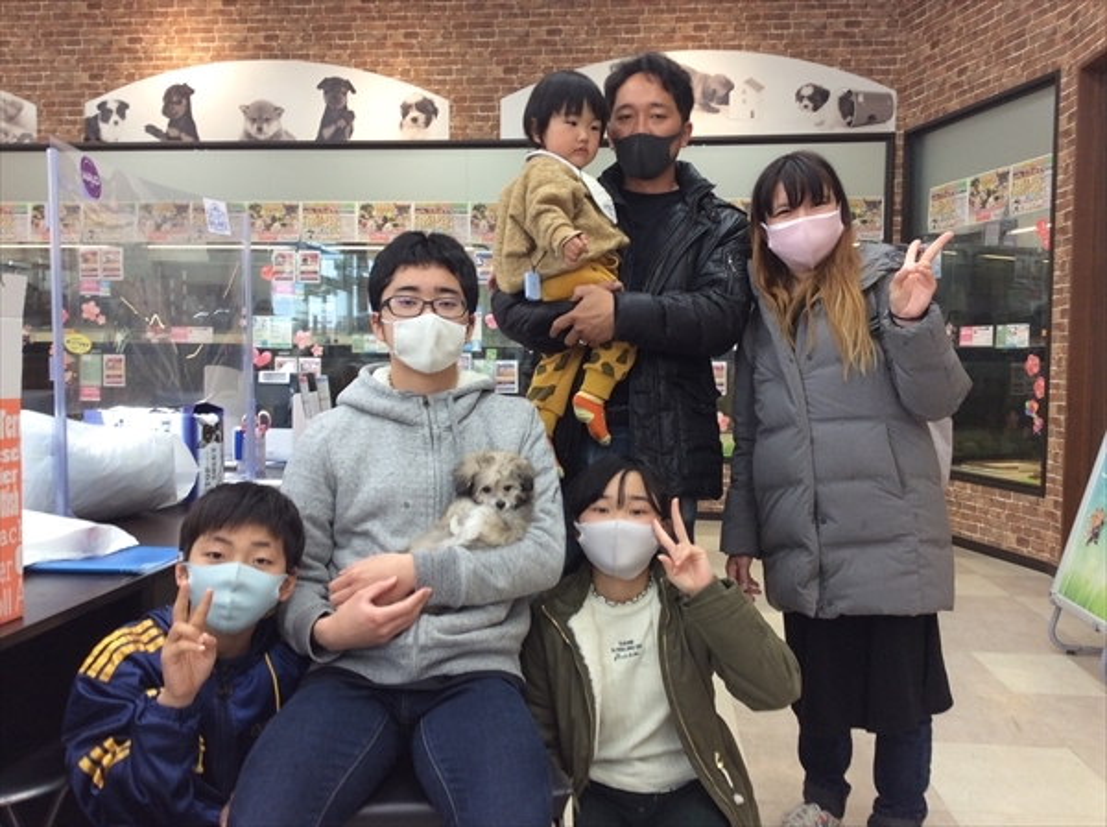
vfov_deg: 44.0
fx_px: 1022
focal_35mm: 32
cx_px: 554
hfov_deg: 56.9
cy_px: 414
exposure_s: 1/24
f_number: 2.4
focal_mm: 3.3
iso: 40
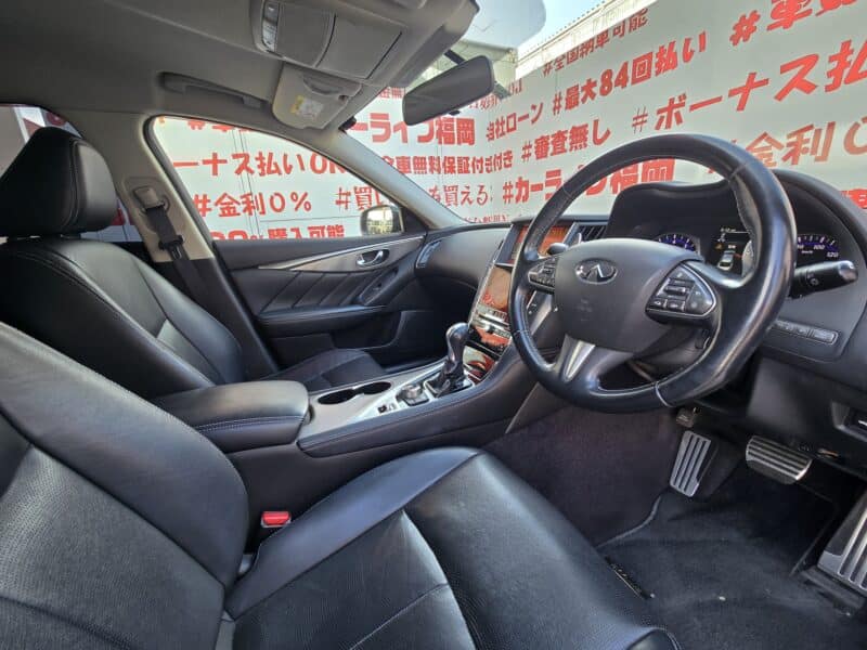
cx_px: 434
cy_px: 325
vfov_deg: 89.9
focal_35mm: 13
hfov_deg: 106.2
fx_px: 326
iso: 64
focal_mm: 2.2
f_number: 2.2
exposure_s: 1/50
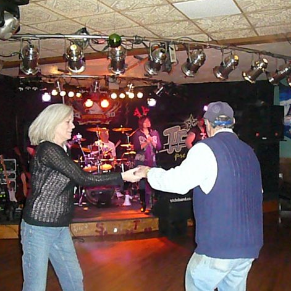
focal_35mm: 42
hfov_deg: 40.0
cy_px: 145
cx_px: 161
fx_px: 399
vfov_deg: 40.0
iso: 1600
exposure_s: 1/30
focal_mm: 5.2
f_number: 2.8
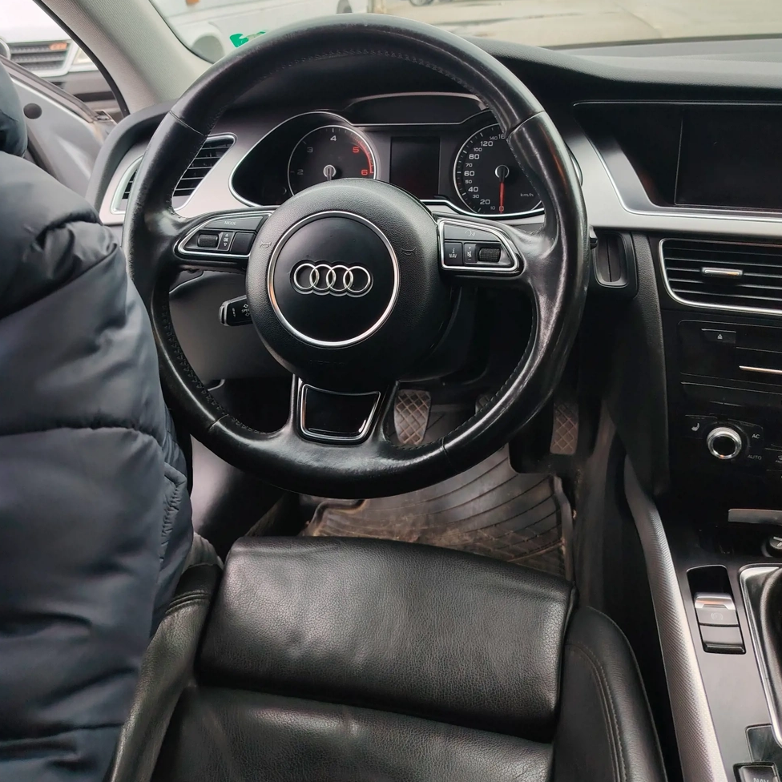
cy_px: 281
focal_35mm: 29
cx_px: 390
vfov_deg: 54.8
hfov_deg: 55.6
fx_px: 741
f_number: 1.75
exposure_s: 1/100
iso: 391
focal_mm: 5.25
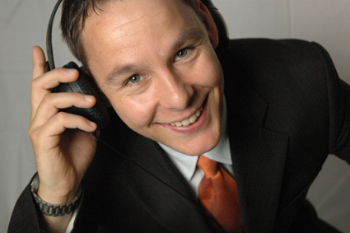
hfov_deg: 29.3
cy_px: 116
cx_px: 175
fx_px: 671
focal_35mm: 69
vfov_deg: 19.7
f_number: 4.5
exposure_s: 1/6400
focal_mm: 46
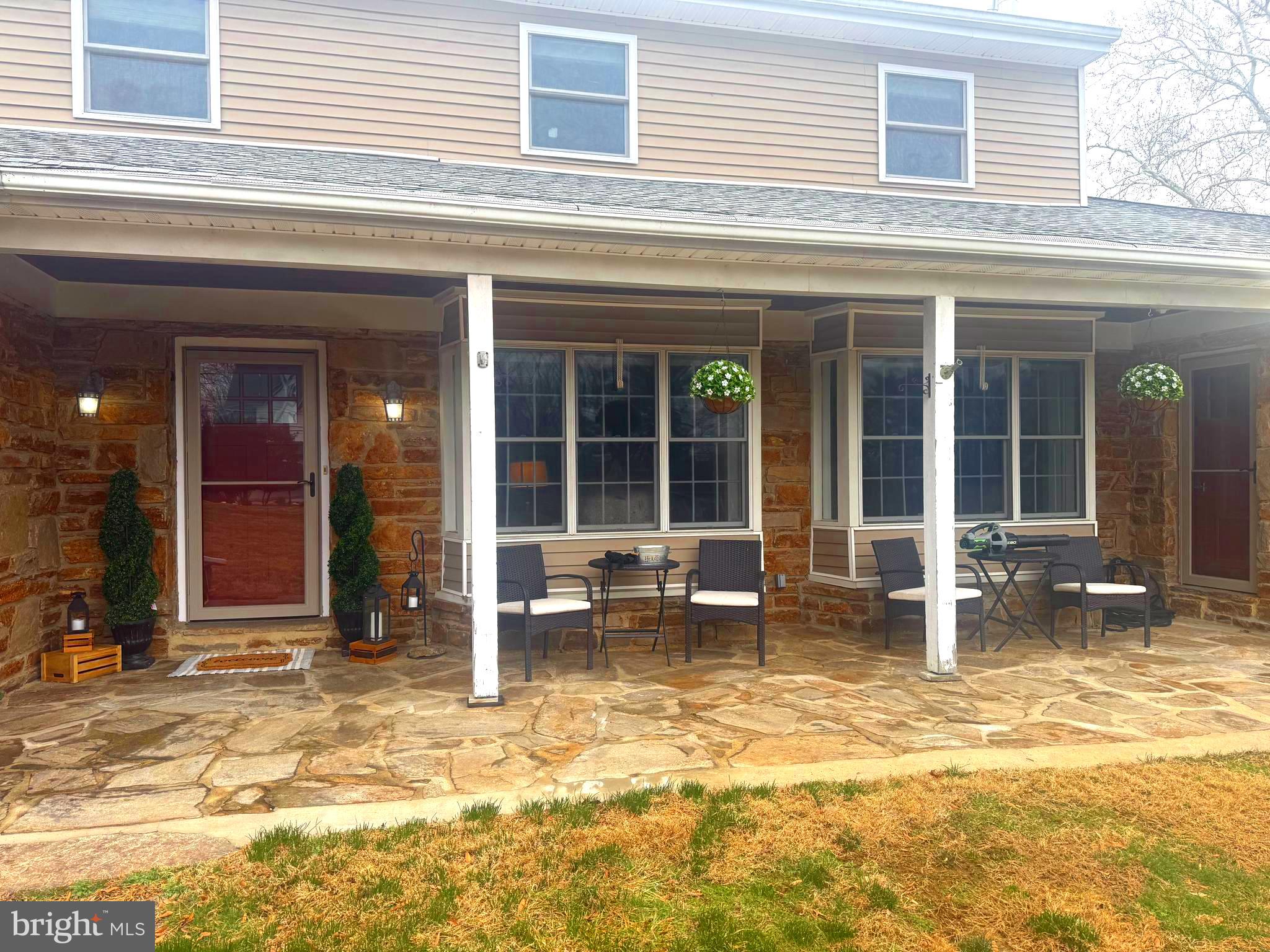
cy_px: 476
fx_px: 881
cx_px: 635
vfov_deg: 56.8
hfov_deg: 71.6
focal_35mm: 24
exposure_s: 1/555
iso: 80
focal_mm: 6.76
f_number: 1.78
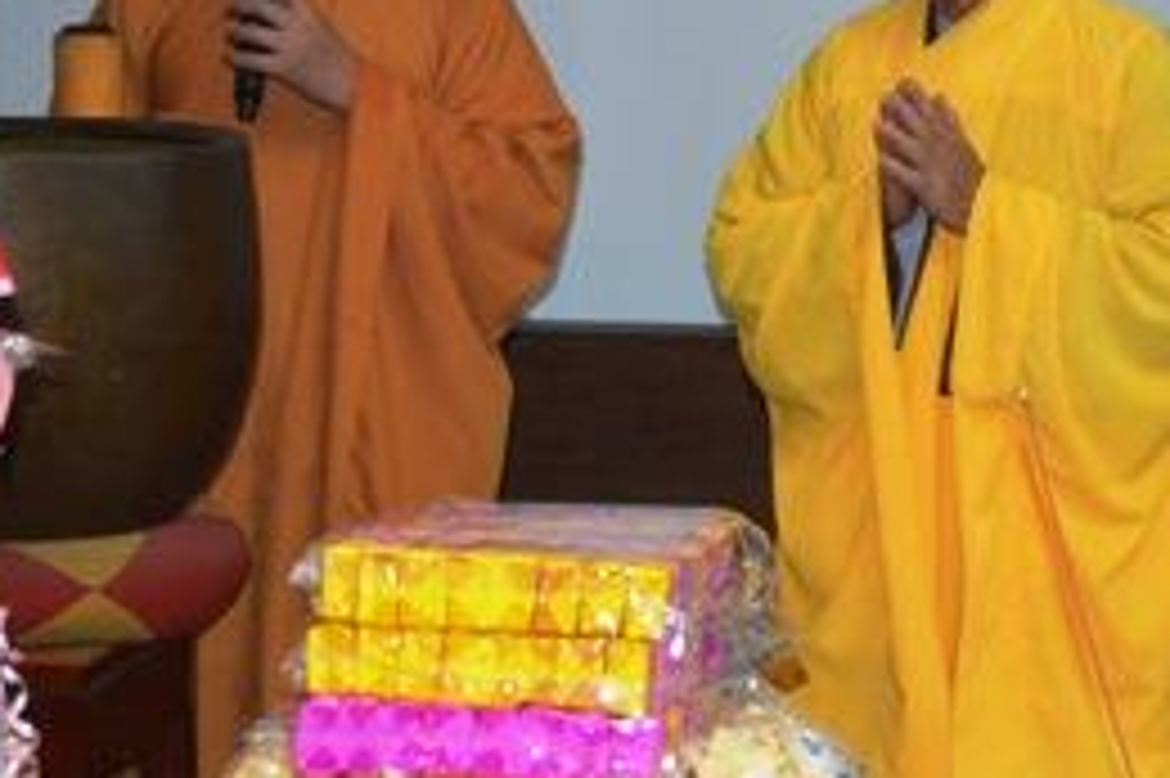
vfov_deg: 11.6
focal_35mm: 118
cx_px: 1026
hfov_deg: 17.1
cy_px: 373
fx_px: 3832
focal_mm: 32
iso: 1600
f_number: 4.8
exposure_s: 1/60
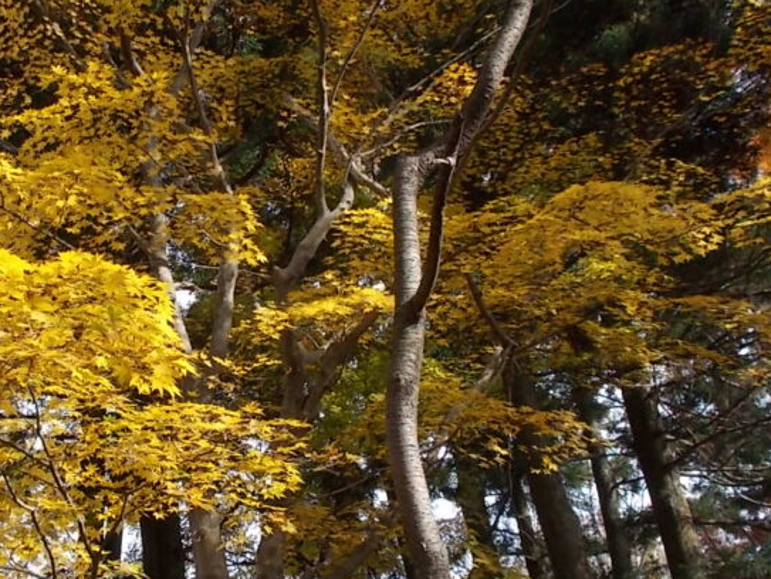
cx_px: 175
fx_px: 1092
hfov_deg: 37.7
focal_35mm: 49
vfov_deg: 29.7
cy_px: 332
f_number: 3.2
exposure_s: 1/200
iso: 80
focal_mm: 4.6
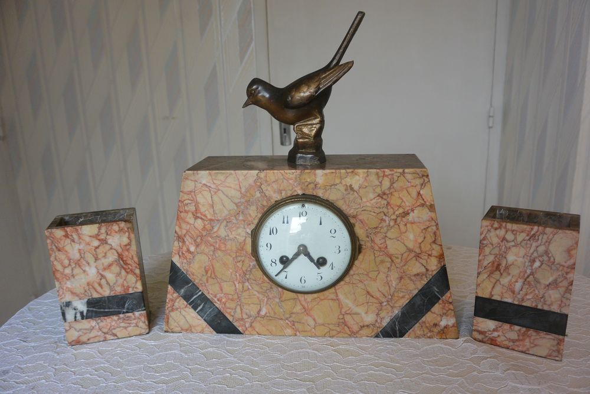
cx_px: 295
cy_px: 197
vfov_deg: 47.9
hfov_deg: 67.4
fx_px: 443
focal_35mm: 27
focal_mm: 10
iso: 220
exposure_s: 1/125
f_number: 3.5
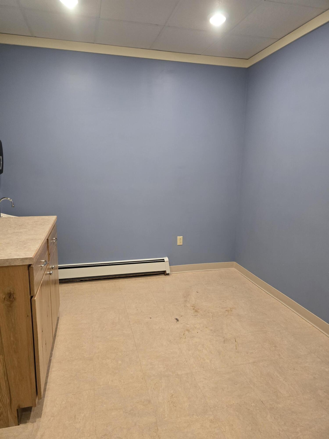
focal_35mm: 23
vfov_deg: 73.9
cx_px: 164
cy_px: 220
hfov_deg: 58.9
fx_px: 291
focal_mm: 6.3
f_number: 1.7
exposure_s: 1/120
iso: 320
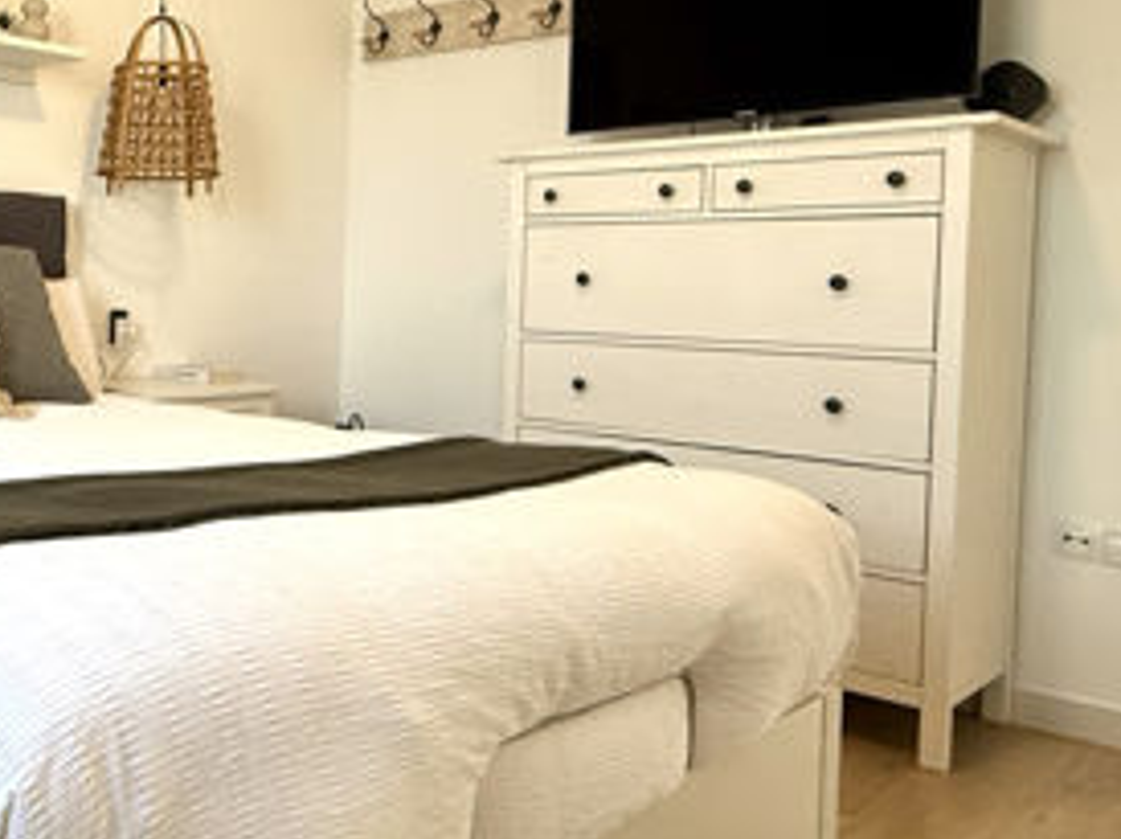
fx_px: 1165
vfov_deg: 39.4
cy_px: 319
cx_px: 76
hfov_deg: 45.6
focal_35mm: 36
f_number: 2.2
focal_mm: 2.22
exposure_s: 1/100
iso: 200
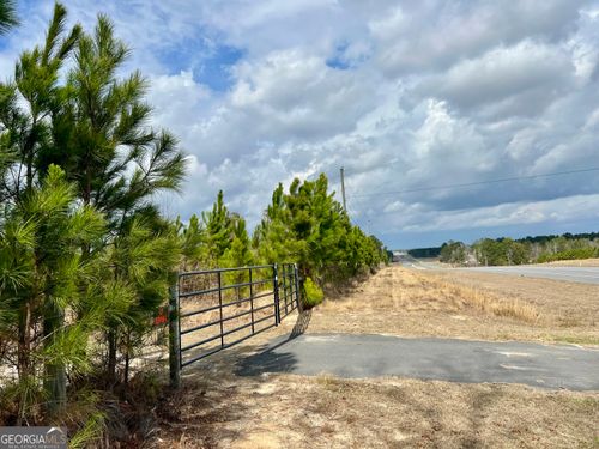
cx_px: 300
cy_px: 224
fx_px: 450
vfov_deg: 53.1
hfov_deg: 67.3
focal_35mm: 26
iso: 50
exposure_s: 1/6993
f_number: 1.5
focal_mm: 5.7
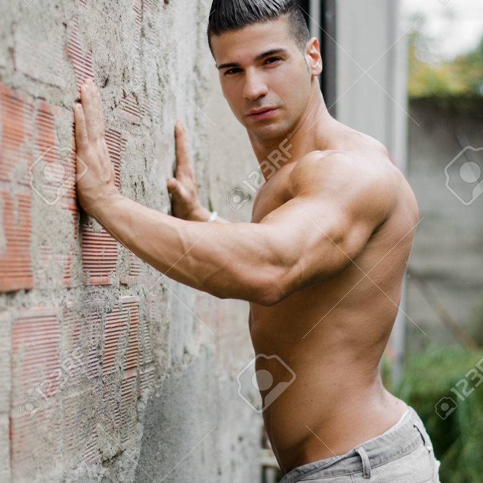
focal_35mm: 97
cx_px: 241
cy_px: 275
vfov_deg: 17.9
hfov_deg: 17.9
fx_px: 1531
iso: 100
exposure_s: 1/400
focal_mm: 50
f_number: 1.8
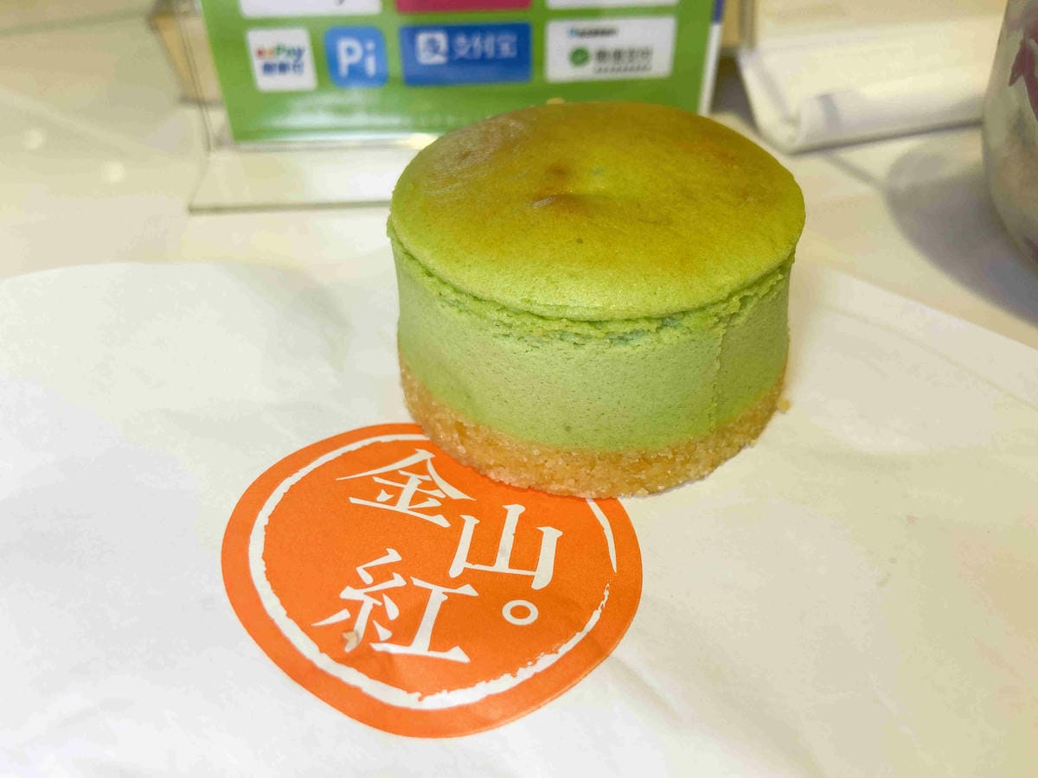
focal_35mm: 26
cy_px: 389
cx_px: 519
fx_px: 780
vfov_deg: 53.1
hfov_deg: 67.3
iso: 32
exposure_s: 1/195
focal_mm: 4.25
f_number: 1.8
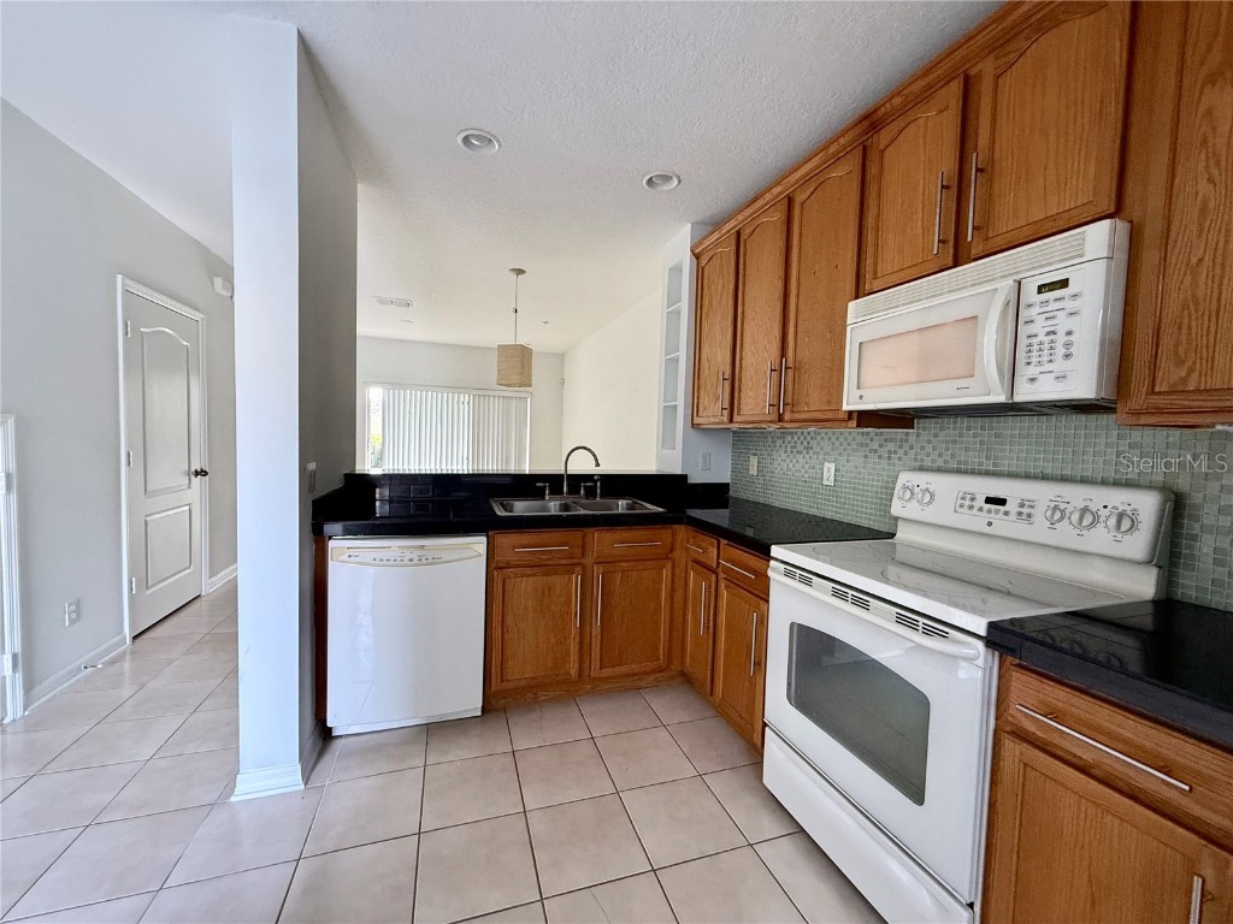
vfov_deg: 85.7
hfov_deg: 102.1
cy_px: 462
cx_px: 616
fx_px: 499
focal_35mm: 14
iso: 250
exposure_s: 1/60
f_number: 2.2
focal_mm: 2.22
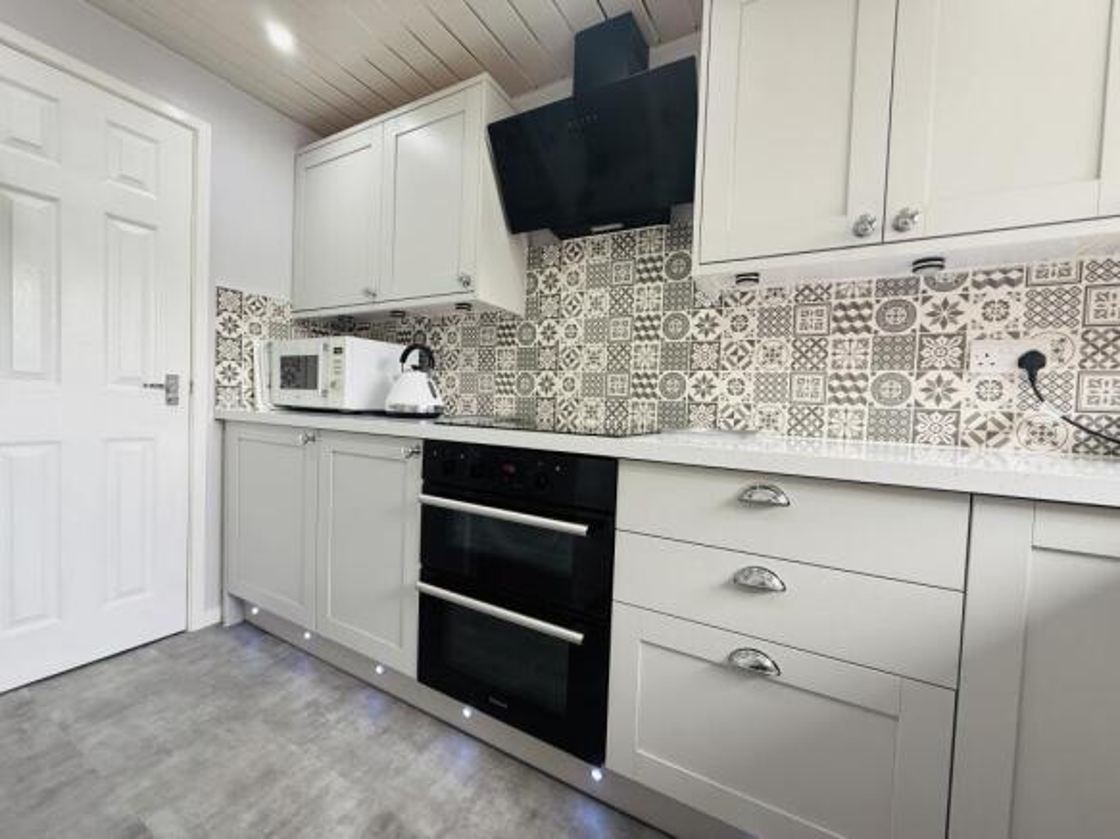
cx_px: 560
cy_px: 420
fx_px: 453
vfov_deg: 85.7
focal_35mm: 14
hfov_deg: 102.1
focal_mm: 2.22
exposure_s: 1/99
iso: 125
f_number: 2.2
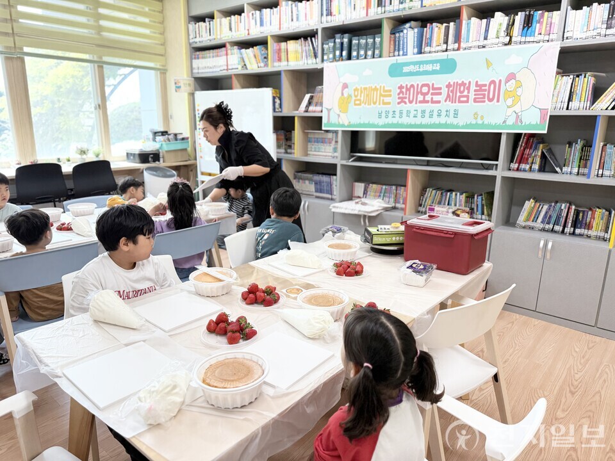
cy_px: 230
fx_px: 426
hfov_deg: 71.6
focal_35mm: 24
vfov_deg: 56.8
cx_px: 308
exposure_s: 1/120
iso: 100
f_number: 1.78
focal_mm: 6.76
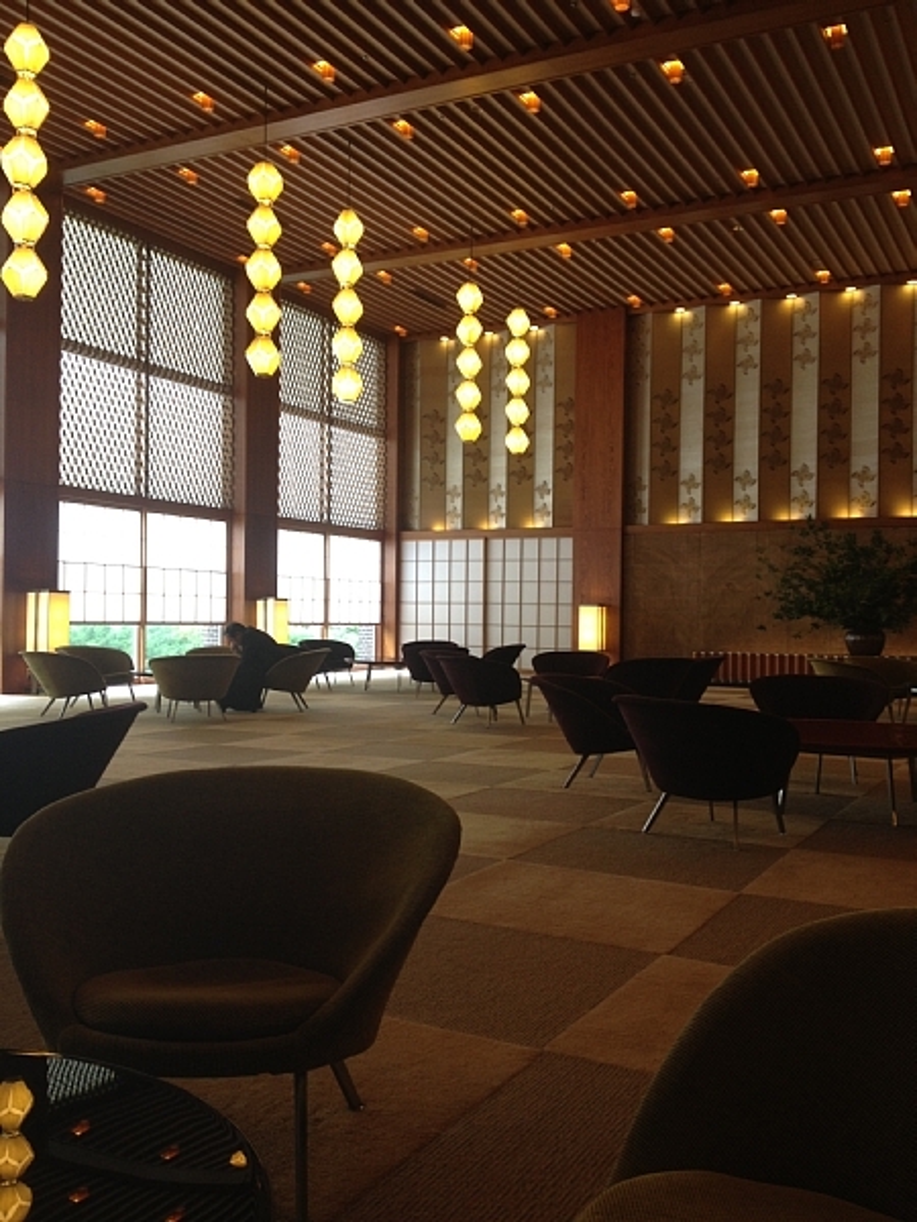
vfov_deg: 52.6
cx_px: 458
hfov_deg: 40.7
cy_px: 611
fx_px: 1236
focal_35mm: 35
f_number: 2.4
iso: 64
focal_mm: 4.28
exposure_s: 1/20
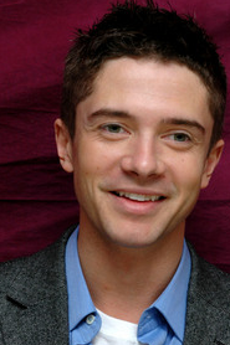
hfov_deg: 5.7
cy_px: 192
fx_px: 2322
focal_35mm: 242
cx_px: 133
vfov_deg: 8.5
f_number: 6.3
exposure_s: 1/400
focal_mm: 112
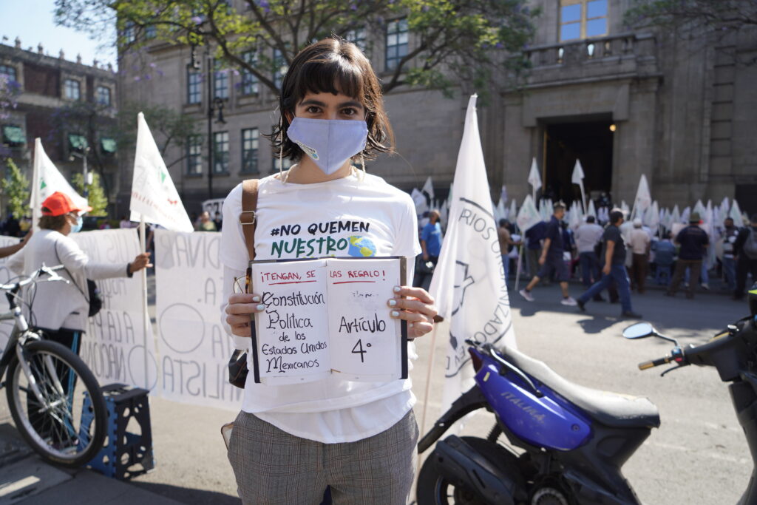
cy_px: 252
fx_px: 505
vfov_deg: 53.1
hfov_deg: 73.7
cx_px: 378
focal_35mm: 24
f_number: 4
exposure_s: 1/320
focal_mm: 24
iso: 100
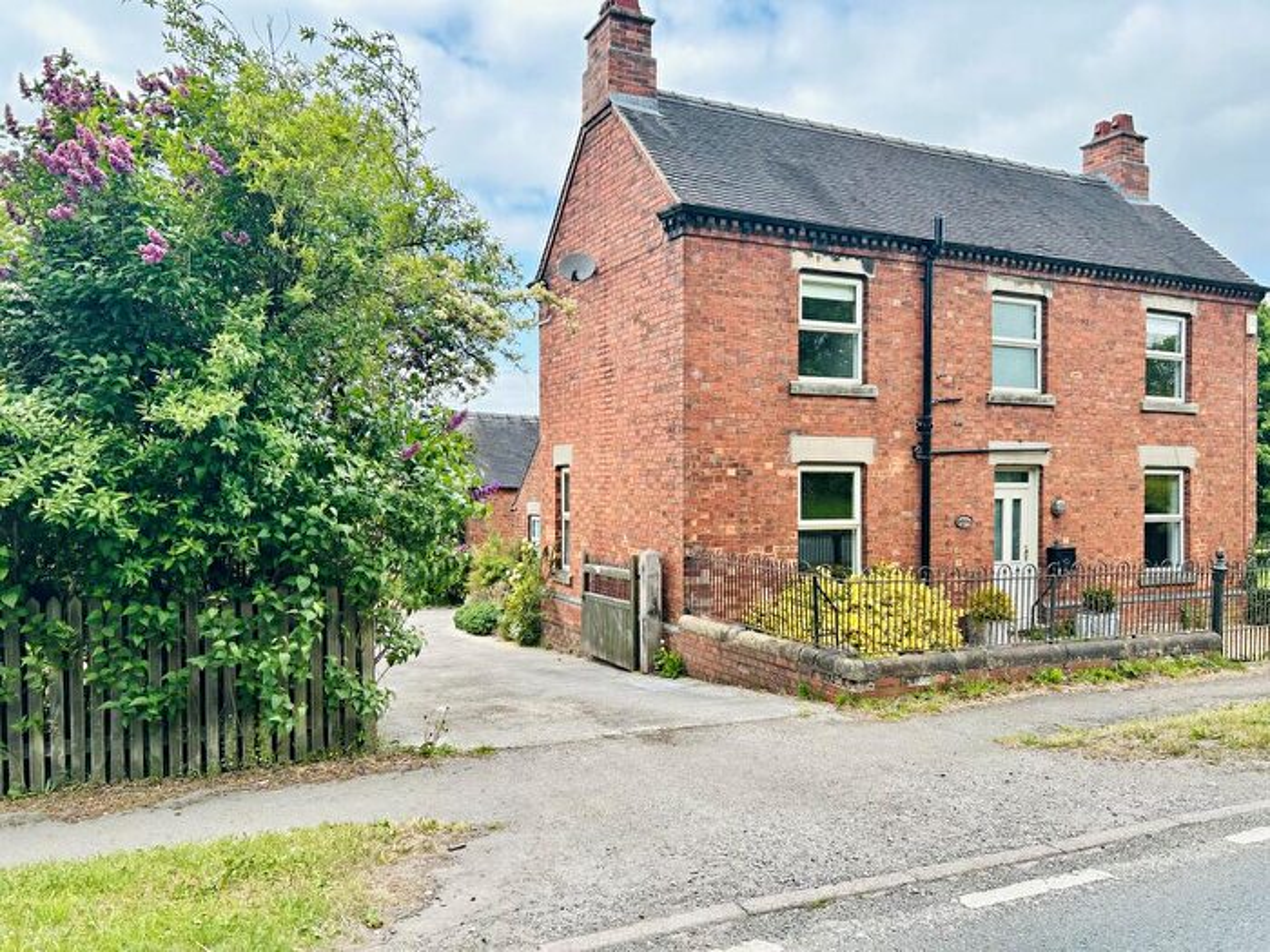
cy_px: 476
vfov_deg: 53.1
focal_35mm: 26
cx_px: 635
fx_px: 954
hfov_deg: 67.3
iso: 50
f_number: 1.5
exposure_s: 1/1135
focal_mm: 5.7
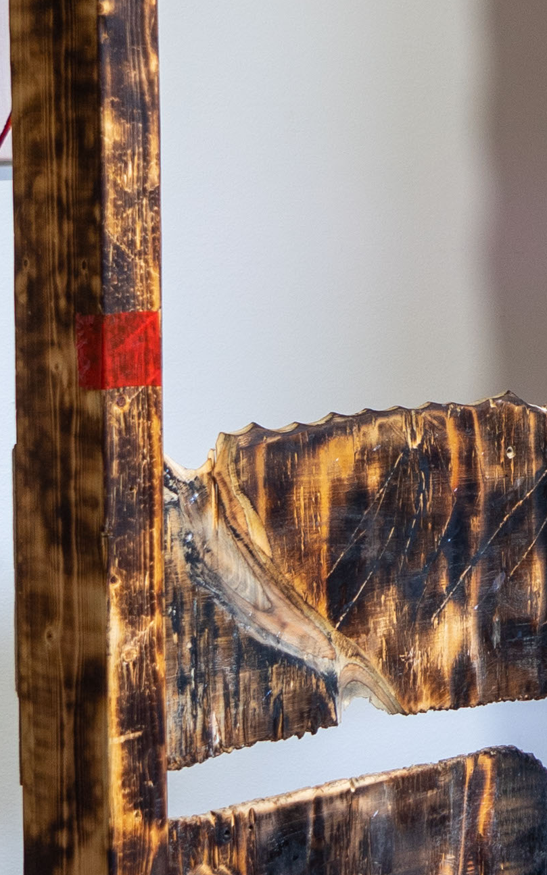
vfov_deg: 15.4
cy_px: 425
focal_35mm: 136
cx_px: 792
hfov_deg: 9.4
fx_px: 3245
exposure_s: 1/6
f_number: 4
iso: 100
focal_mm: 24
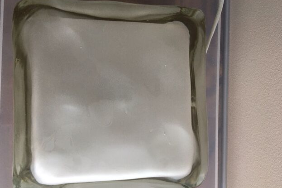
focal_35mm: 31
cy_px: 97
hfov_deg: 60.3
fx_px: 243
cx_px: 138
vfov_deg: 42.3
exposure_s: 1/33
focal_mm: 4.15
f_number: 2.2
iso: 125
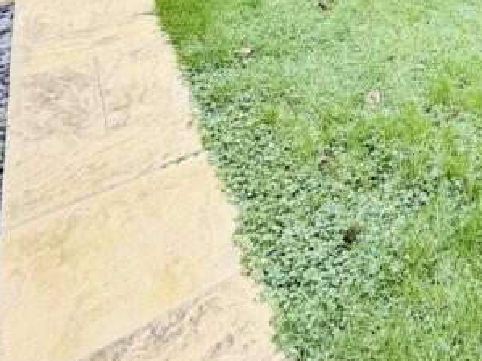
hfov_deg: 40.4
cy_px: -79
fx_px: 557
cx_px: 492
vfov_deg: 30.3
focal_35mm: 40
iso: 250
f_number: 2.2
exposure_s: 1/121
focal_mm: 2.22
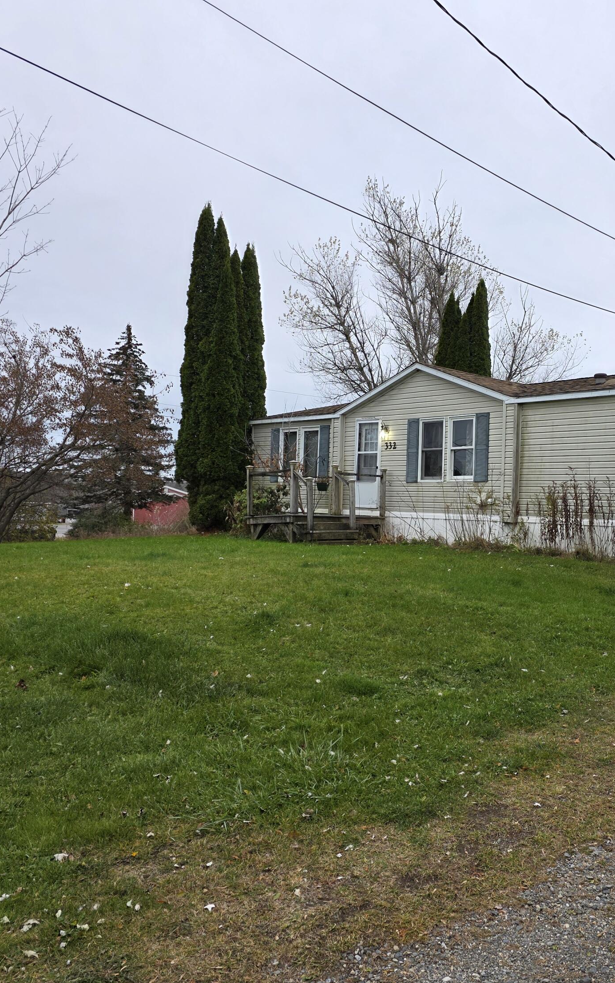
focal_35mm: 33
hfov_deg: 37.2
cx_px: 472
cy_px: 499
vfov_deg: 58.1
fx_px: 885
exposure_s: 1/180
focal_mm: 6.3
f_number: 1.7
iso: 40
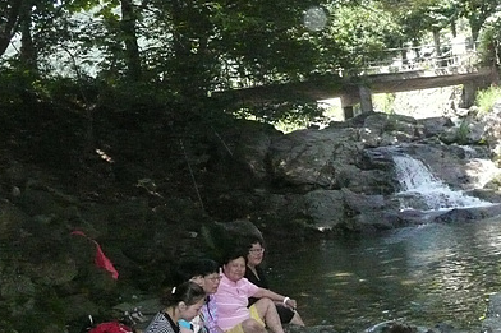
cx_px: 318
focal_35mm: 51
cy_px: 199
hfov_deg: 38.6
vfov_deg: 26.4
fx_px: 709
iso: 1250
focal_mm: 4.9
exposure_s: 1/1300
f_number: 3.4
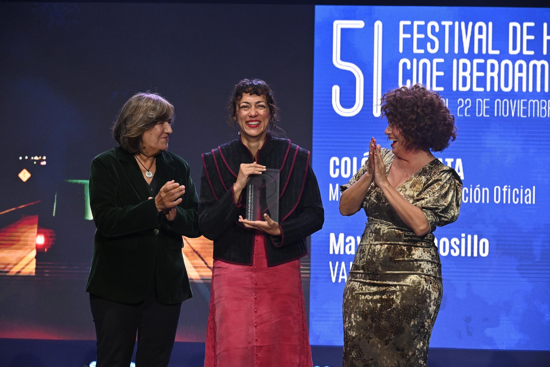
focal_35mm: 118
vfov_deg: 11.6
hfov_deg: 17.3
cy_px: 184
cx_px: 275
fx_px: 1810
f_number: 6.3
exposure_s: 1/250
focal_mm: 79
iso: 2000
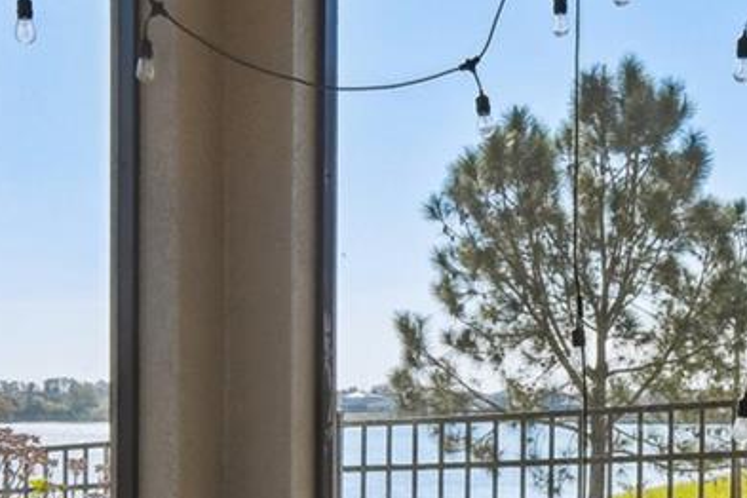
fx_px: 1266
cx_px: 473
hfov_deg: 32.7
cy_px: 430
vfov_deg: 21.8
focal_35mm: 61
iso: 100
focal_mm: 10
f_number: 7.1
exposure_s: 1/400
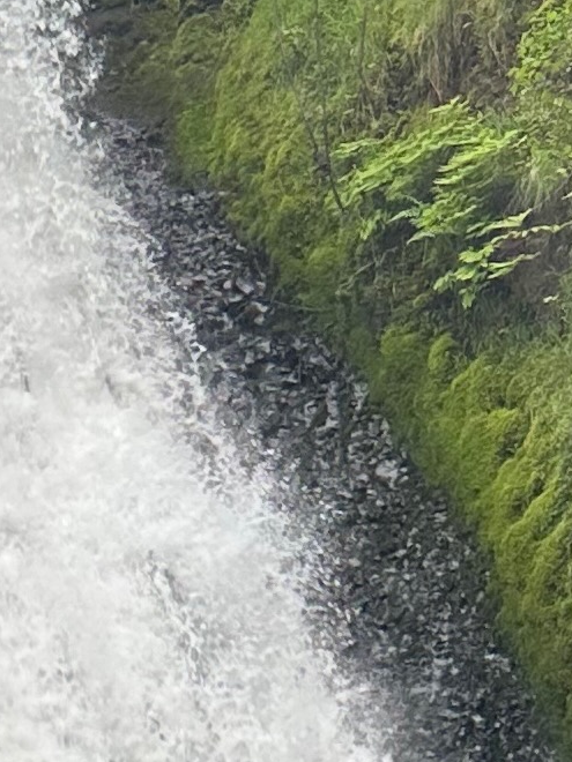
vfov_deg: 20.3
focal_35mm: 93
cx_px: 150
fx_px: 2049
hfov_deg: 15.8
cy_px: 791
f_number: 1.78
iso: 100
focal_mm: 6.86
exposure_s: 1/121
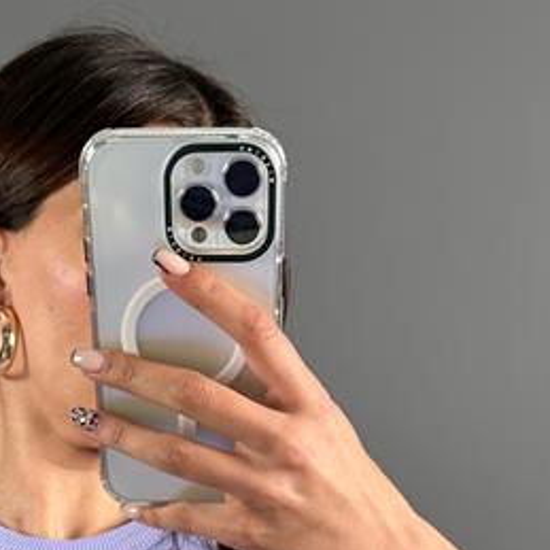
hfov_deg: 22.3
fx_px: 1384
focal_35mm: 77
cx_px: 167
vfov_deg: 20.8
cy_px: 675
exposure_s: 1/121
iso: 64
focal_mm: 6.86
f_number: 1.78
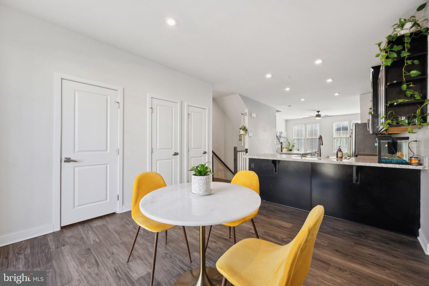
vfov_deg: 81.2
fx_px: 167
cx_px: 214
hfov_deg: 104.3
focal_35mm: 14
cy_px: 143
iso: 400
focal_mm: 14
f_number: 7.1
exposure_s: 1/125
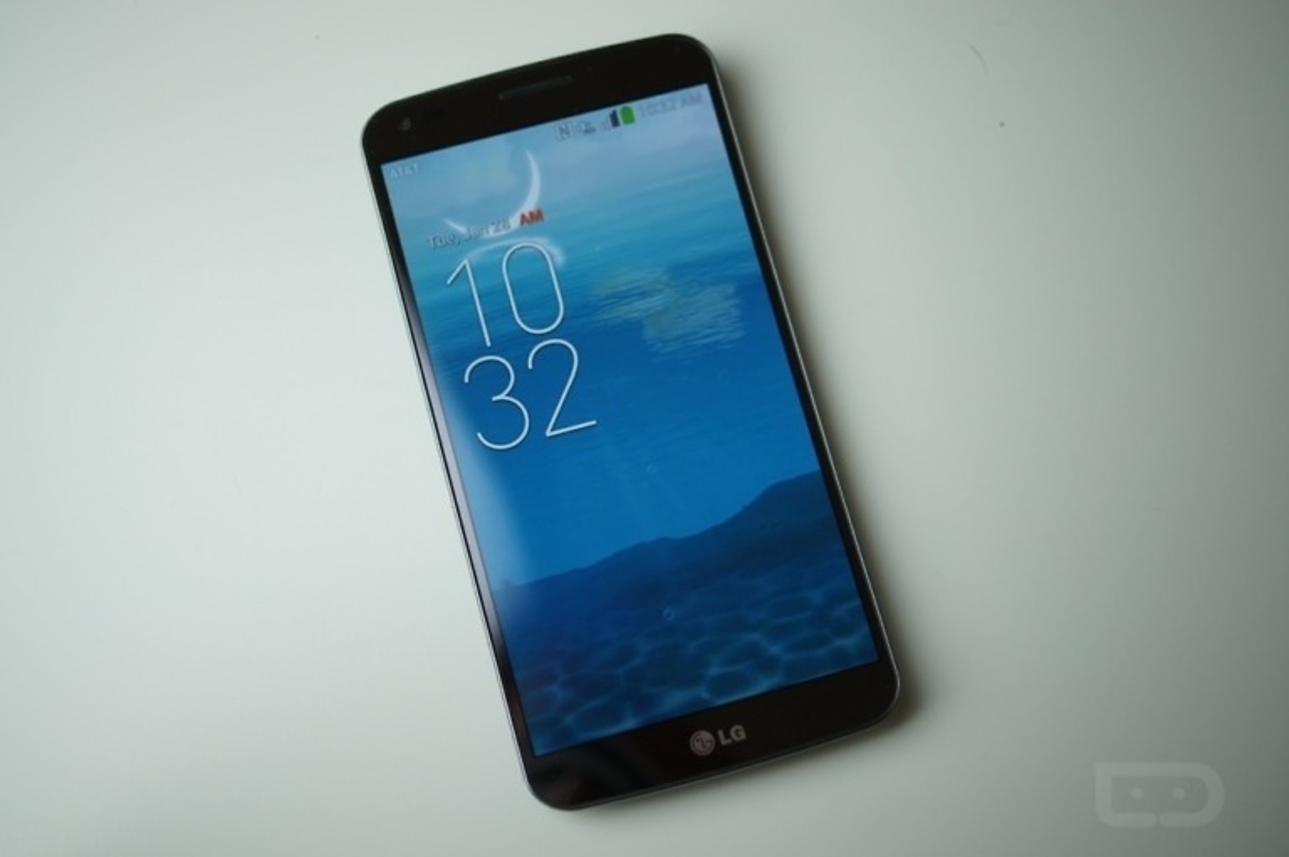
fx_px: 1610
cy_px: 428
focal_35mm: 45
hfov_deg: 43.6
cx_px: 644
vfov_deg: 29.8
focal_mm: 30
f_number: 3.2
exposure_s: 1/80
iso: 100
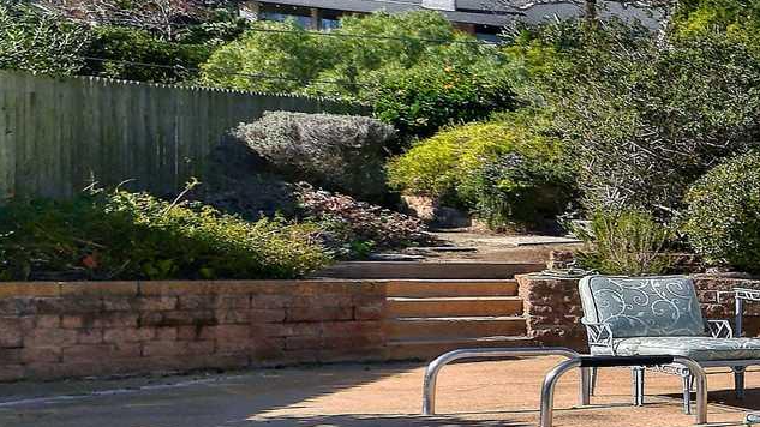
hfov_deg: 15.2
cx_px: 1821
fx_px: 1229
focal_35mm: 61
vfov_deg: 19.7
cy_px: 204
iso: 100
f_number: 5.6
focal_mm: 12
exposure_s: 1/800
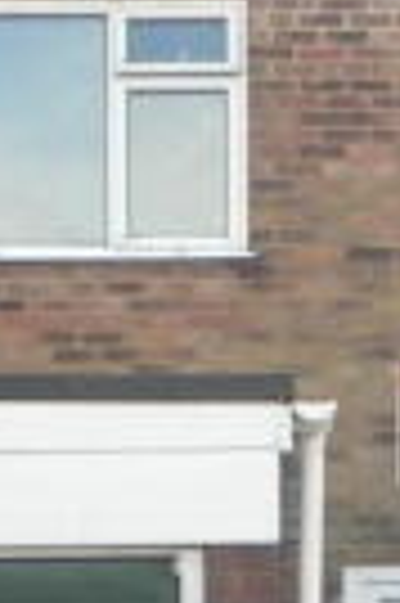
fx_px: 2189
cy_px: 695
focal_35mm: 131
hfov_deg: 10.4
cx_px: 281
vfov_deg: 15.2
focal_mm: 5.2
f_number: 5
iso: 160
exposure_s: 1/145
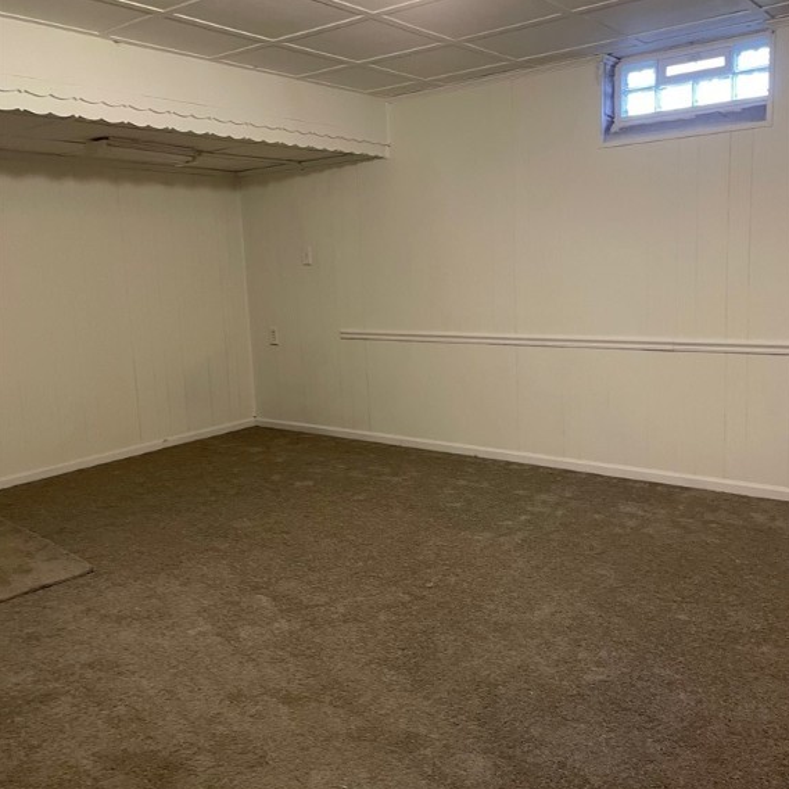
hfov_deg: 52.5
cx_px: 397
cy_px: 374
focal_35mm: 31
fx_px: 799
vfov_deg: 52.5
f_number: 1.6
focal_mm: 4.2
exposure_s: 1/60
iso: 160
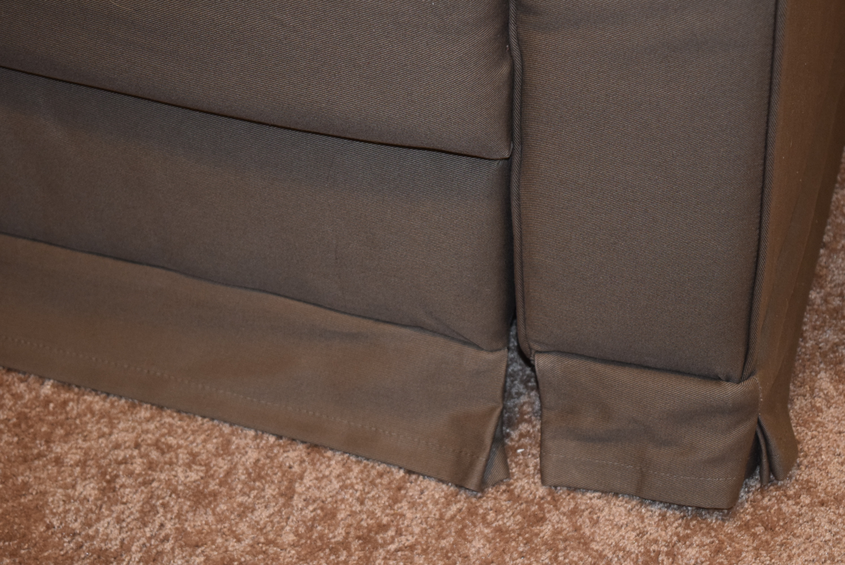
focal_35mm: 82
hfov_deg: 24.6
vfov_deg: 16.6
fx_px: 1938
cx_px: 422
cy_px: 282
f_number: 5.6
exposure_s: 1/30
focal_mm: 55
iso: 1800
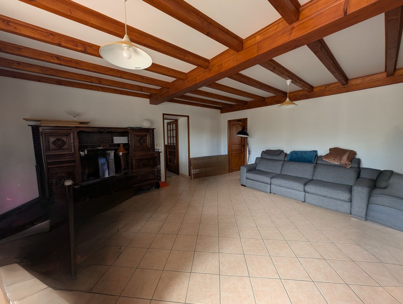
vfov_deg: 94.6
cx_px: 202
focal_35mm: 12
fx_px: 140
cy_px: 152
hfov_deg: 110.5
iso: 67
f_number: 1.95
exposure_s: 1/23.8
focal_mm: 2.23
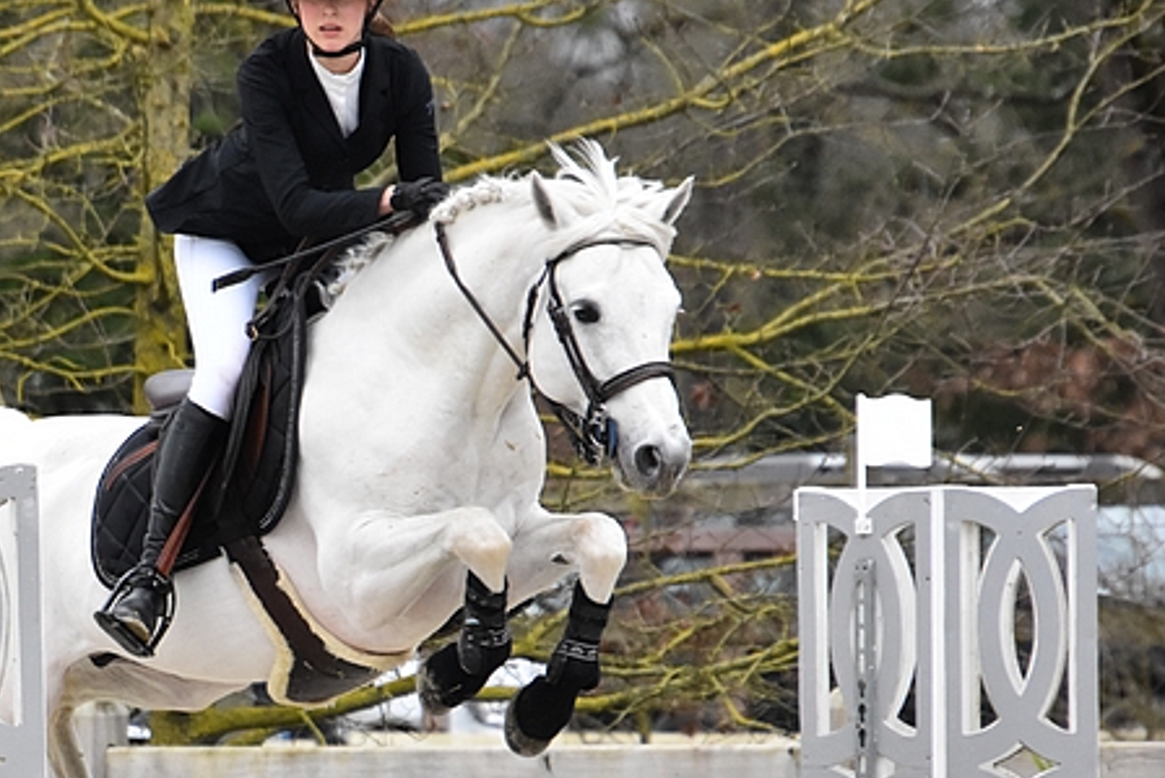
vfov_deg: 1.9
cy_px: 519
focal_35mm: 707
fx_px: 22885
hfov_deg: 2.9
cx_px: 242
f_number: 6.3
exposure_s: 1/1600
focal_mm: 240
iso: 2000
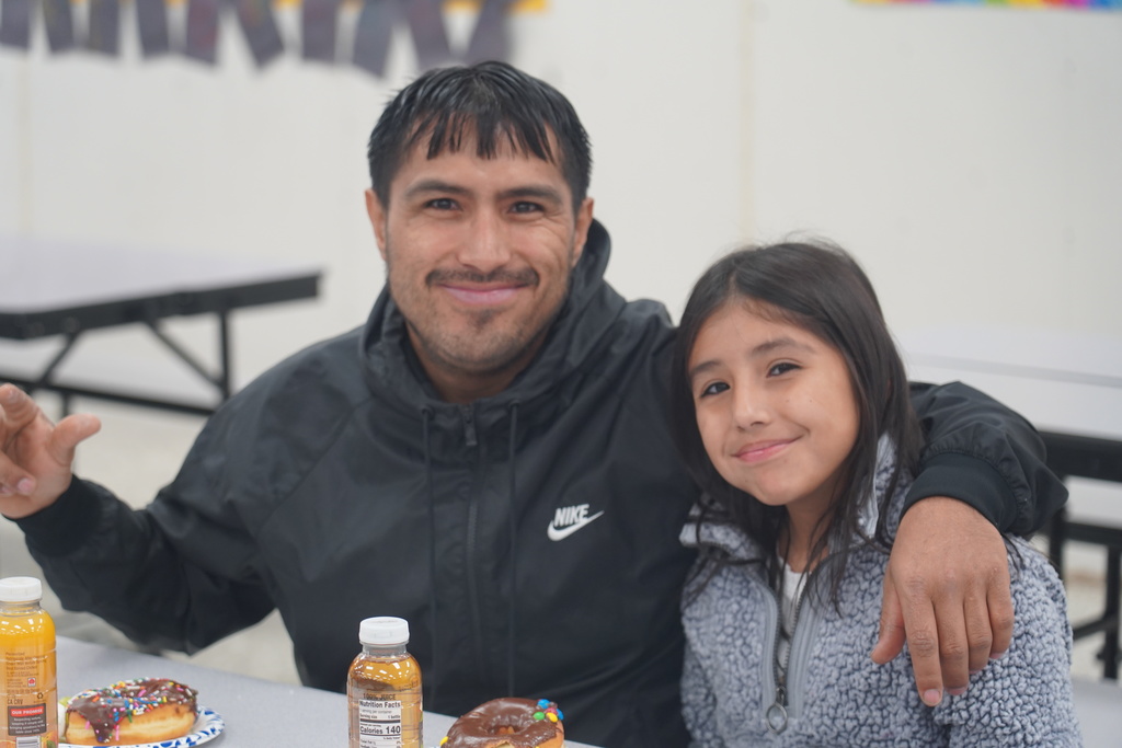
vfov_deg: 14.1
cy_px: 374
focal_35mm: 97
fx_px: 3023
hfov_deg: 21.0
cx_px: 561
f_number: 4
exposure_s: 1/160
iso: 1250
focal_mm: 97
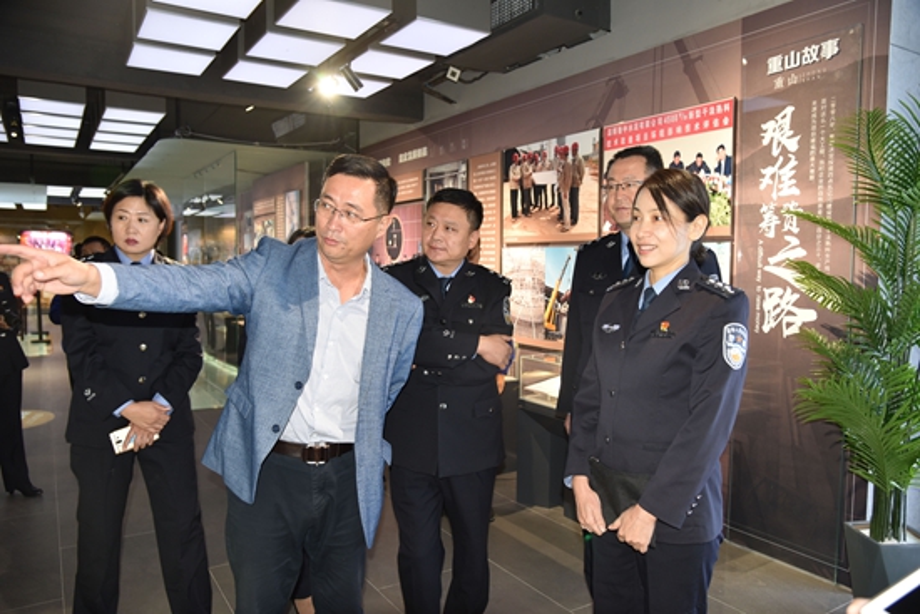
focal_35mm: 24
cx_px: 460
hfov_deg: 73.7
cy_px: 307
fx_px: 613
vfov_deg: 53.2
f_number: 4.5
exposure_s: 1/80
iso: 800
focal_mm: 24
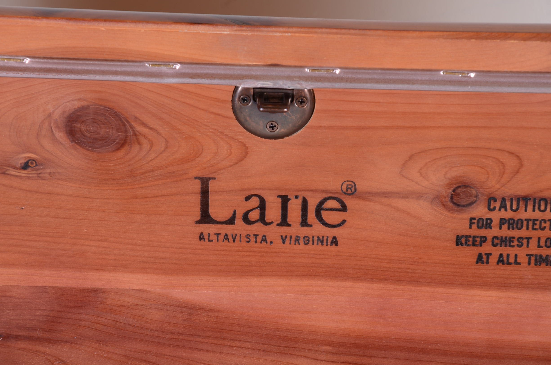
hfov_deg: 14.8
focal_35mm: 139
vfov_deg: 9.8
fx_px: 2123
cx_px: 277
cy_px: 182
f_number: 10
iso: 125
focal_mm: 92
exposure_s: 1/125
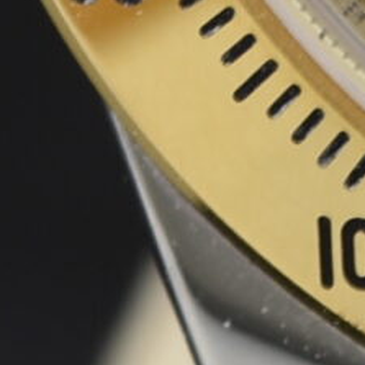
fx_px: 15699
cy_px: -669
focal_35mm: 1316
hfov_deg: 1.3
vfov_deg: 1.3
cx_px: 719
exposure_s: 1/5
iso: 100
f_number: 9
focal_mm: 90
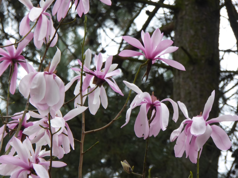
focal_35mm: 597
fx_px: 4105
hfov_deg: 3.3
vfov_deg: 2.5
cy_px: 89
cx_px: 119
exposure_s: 1/100
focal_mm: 96.2
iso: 250
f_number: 6.1
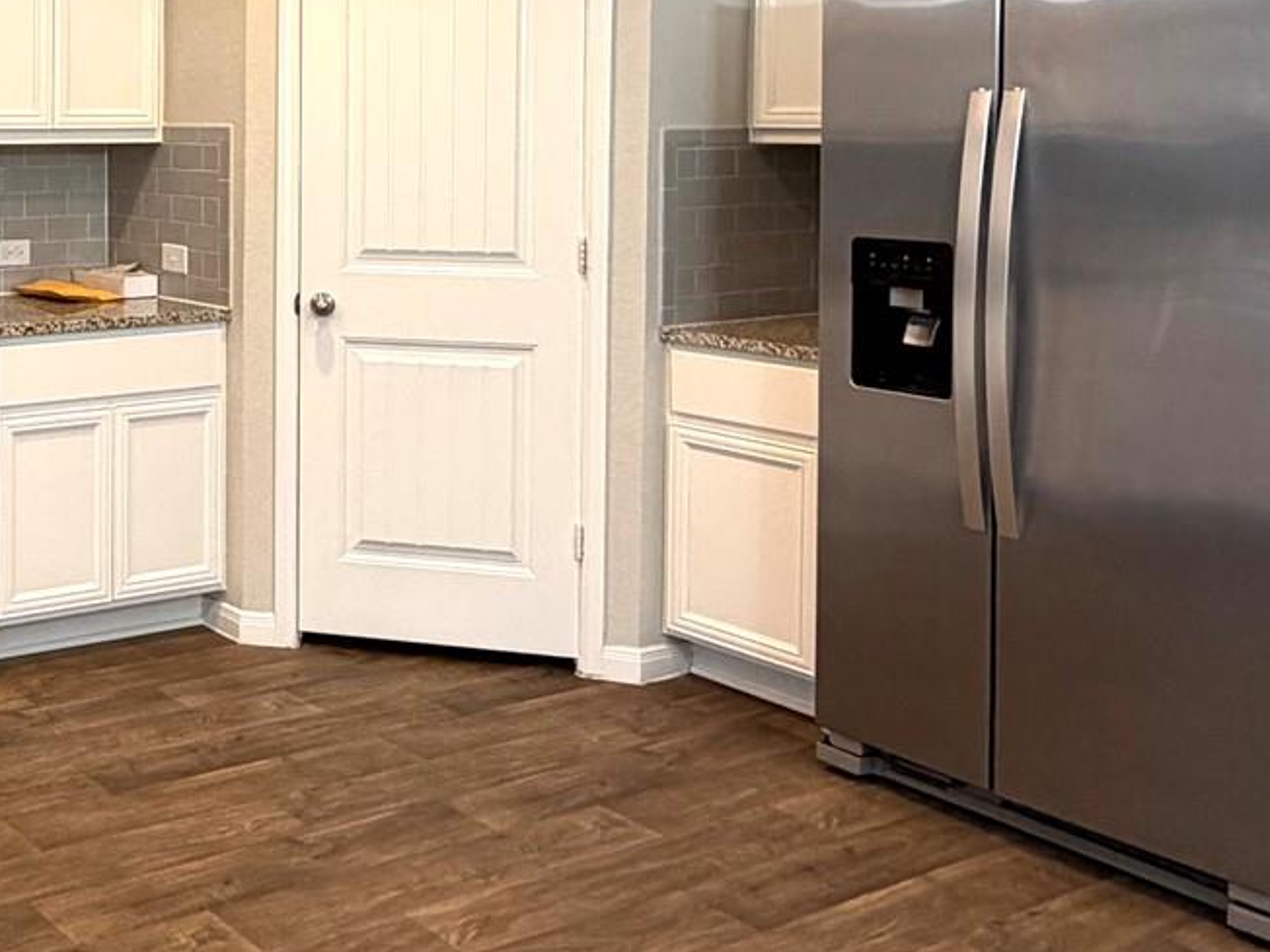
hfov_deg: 37.7
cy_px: 165
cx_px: -39
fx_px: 1614
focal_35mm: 44
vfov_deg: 31.8
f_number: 2.2
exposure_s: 1/60
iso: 200
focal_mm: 2.22
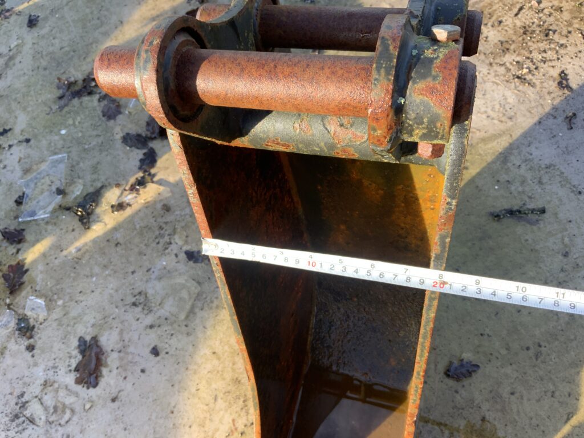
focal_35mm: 29
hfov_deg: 61.7
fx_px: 489
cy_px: 219
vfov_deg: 48.2
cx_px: 292
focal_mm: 3
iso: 16
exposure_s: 1/126
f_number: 1.8
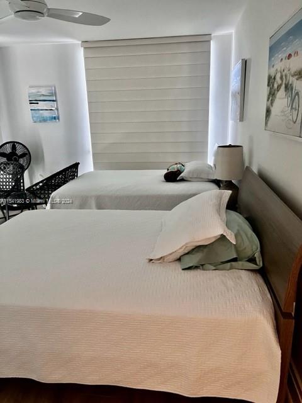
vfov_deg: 67.3
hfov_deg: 53.1
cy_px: 202
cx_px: 151
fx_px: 302
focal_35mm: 26
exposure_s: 1/60
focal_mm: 5.1
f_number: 1.6
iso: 400
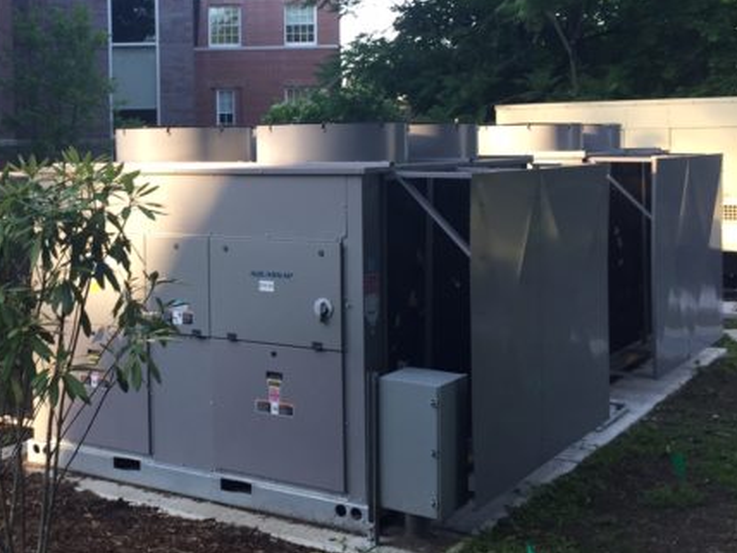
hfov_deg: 35.8
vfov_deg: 27.9
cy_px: 188
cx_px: 169
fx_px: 1107
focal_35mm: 52
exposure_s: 1/120
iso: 40
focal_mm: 4.15
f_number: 2.2
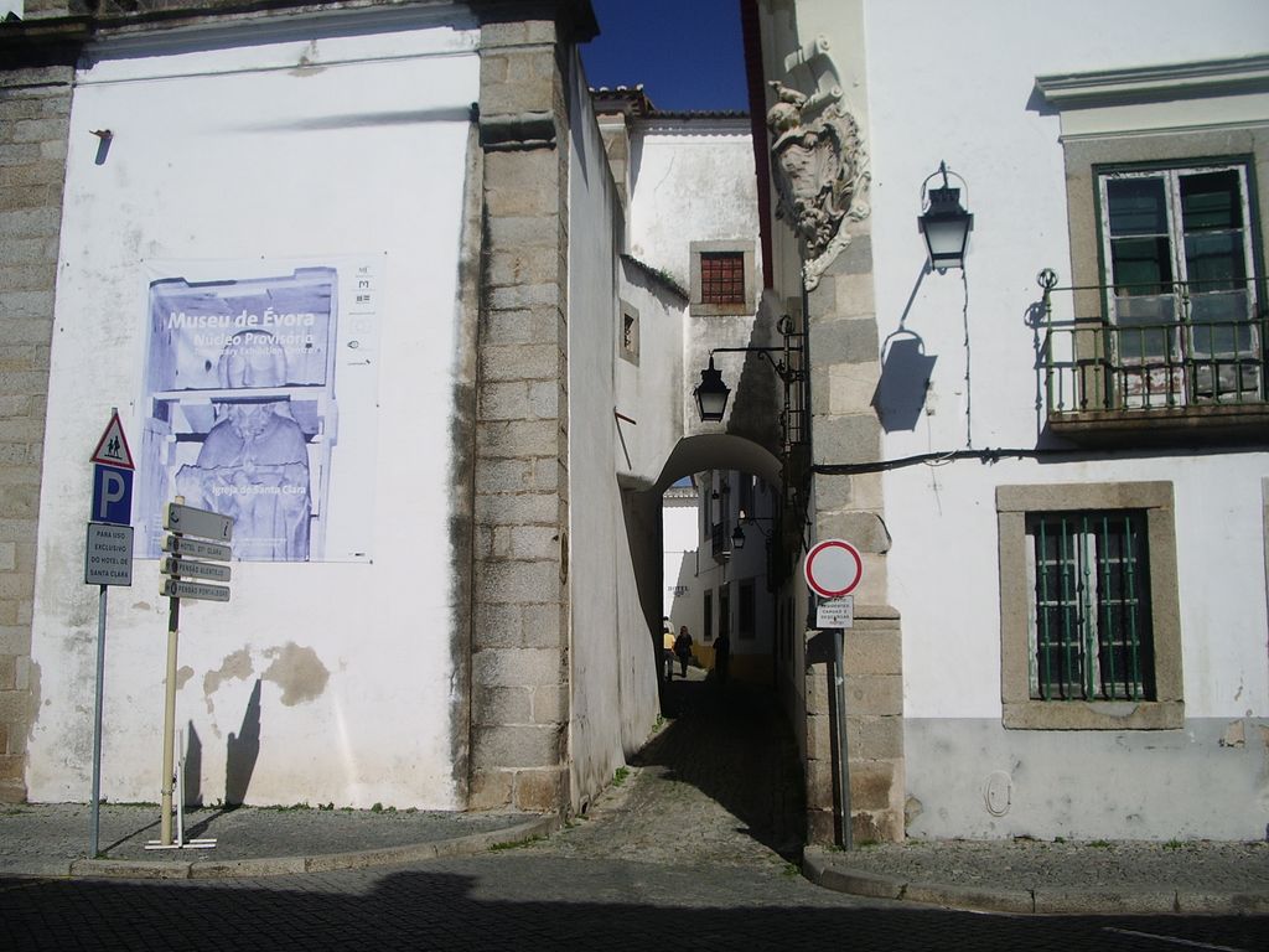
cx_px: 634
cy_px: 476
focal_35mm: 35
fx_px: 1283
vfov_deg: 40.7
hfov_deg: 52.6
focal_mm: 5.8
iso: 50
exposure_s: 1/1500
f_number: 4.3
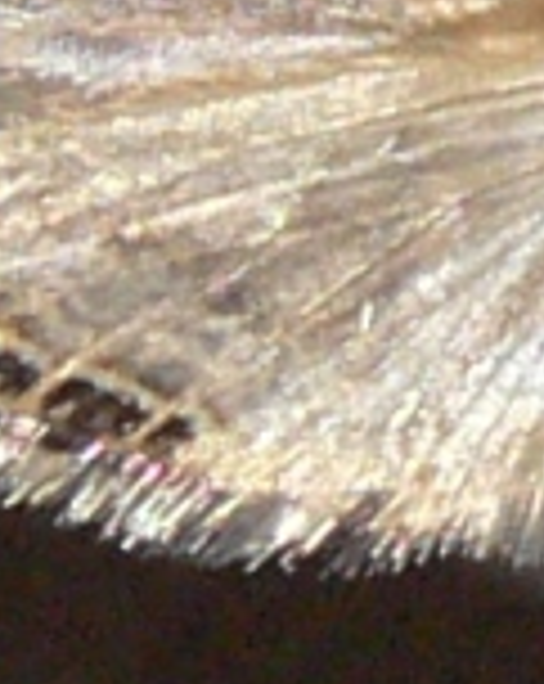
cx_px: 877
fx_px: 2907
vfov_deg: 13.3
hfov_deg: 10.3
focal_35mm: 144
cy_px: 126
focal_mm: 7.4
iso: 100
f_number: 4
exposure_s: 1/30
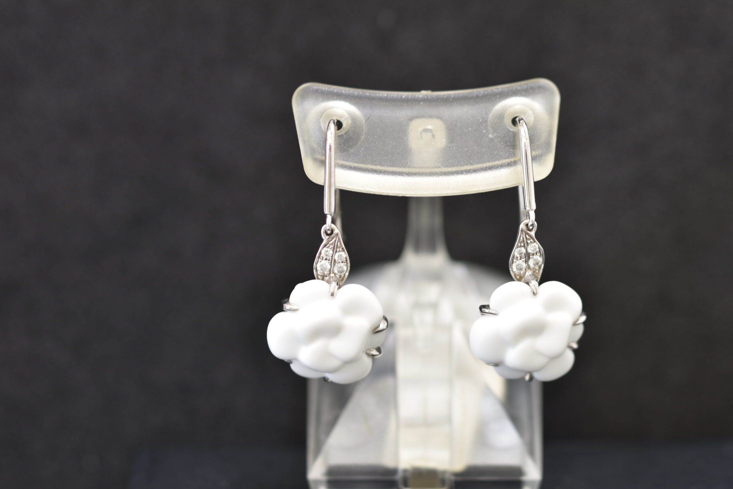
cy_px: 244
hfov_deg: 15.2
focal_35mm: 135
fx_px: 2749
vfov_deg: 10.2
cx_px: 366
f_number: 4.5
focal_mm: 90
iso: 100
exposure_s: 1/10
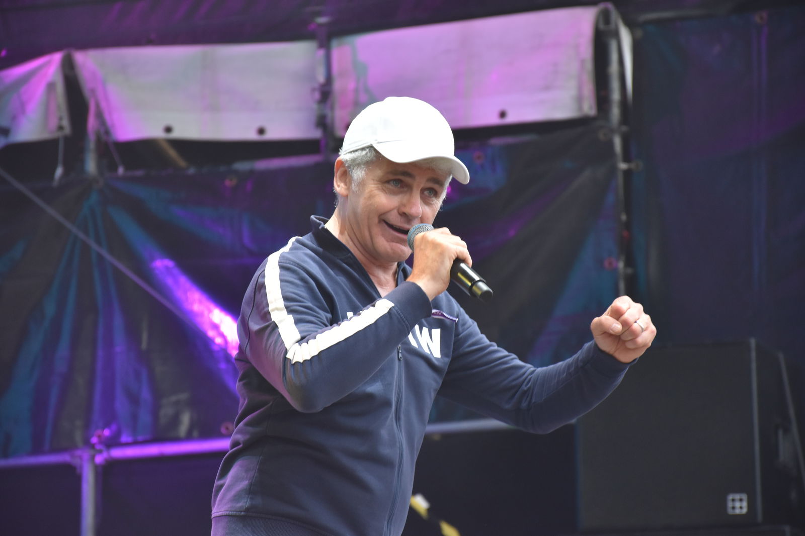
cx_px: 402
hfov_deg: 11.2
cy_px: 268
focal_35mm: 183
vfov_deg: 7.5
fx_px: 4091
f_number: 5.6
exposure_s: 1/160
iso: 800
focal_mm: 122
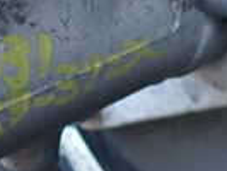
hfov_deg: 14.5
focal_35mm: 135
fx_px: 886
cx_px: 24
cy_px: -41
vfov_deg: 10.8
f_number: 2.3
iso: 250
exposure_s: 1/30
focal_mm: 5.4
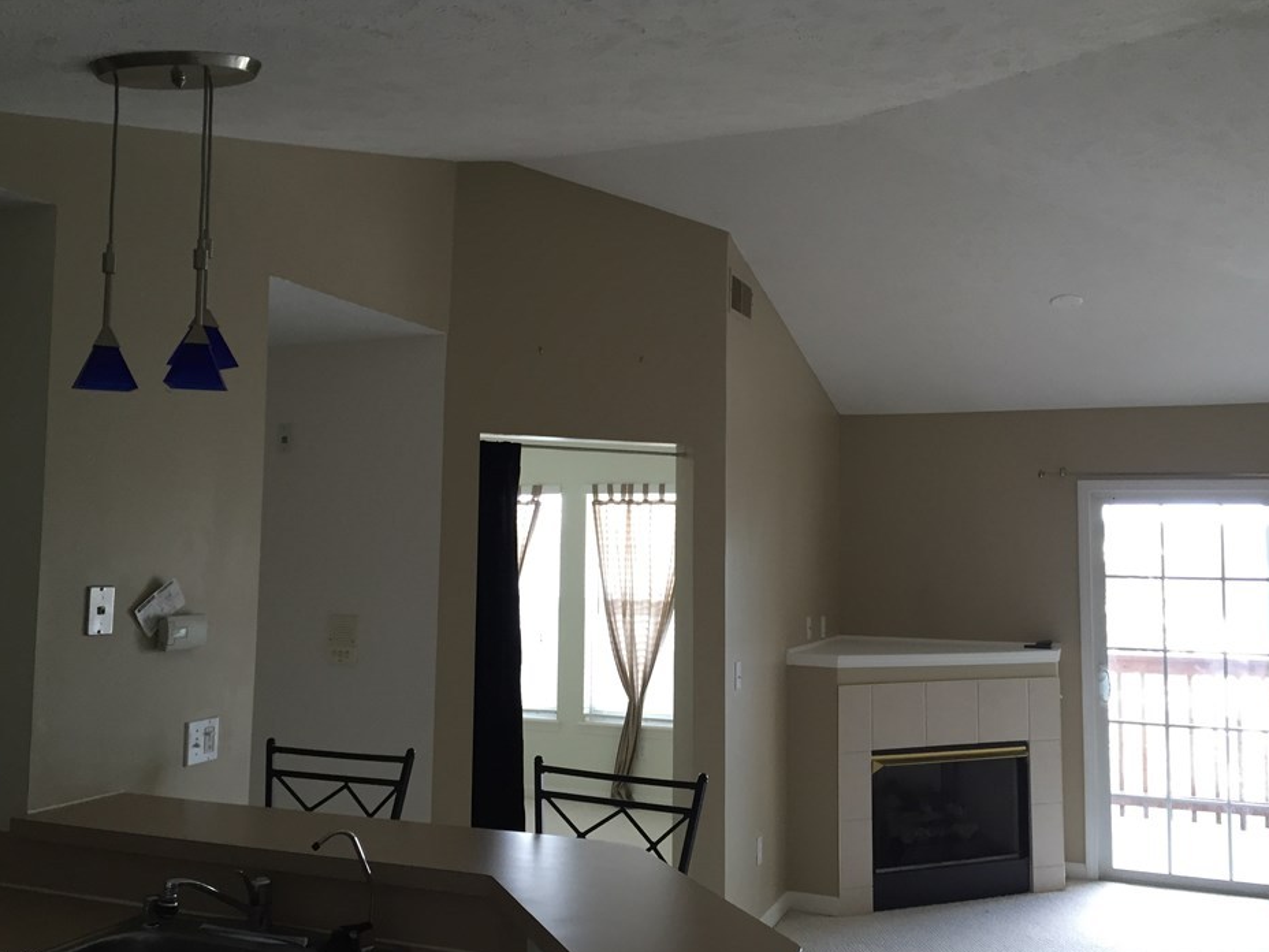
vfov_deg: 44.2
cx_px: 644
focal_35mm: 32
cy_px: 466
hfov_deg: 56.8
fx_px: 1173
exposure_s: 1/30
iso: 80
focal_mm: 4.15
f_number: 2.2
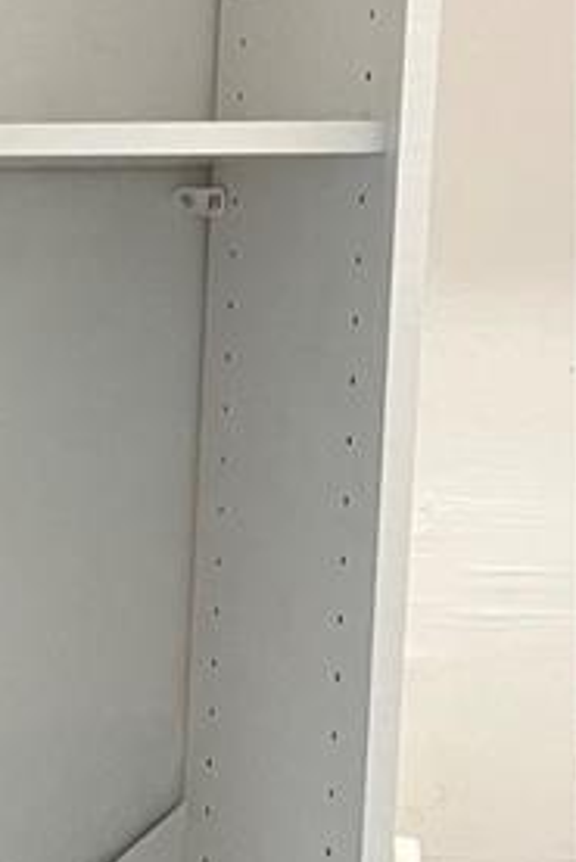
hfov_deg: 10.2
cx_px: -819
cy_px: 607
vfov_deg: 17.4
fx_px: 2804
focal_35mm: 117
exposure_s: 1/60
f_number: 1.6
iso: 125
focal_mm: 5.1
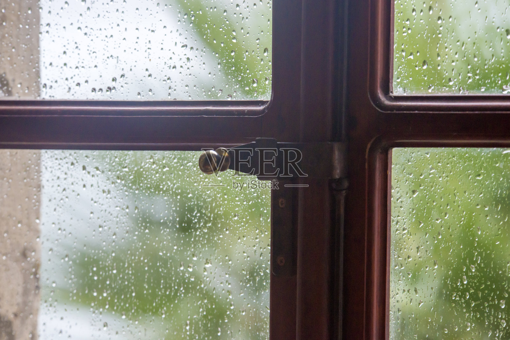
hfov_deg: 12.8
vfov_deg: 8.6
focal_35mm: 160
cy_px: 170
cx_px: 255
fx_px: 2267
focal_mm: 160
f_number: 9
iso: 1600
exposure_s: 1/500
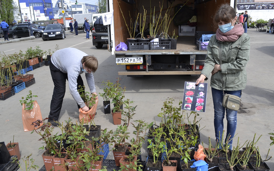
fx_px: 224
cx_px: 147
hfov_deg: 62.8
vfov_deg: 41.7
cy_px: 99
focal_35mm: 30
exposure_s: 1/200
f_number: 7.1
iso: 100
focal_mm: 18
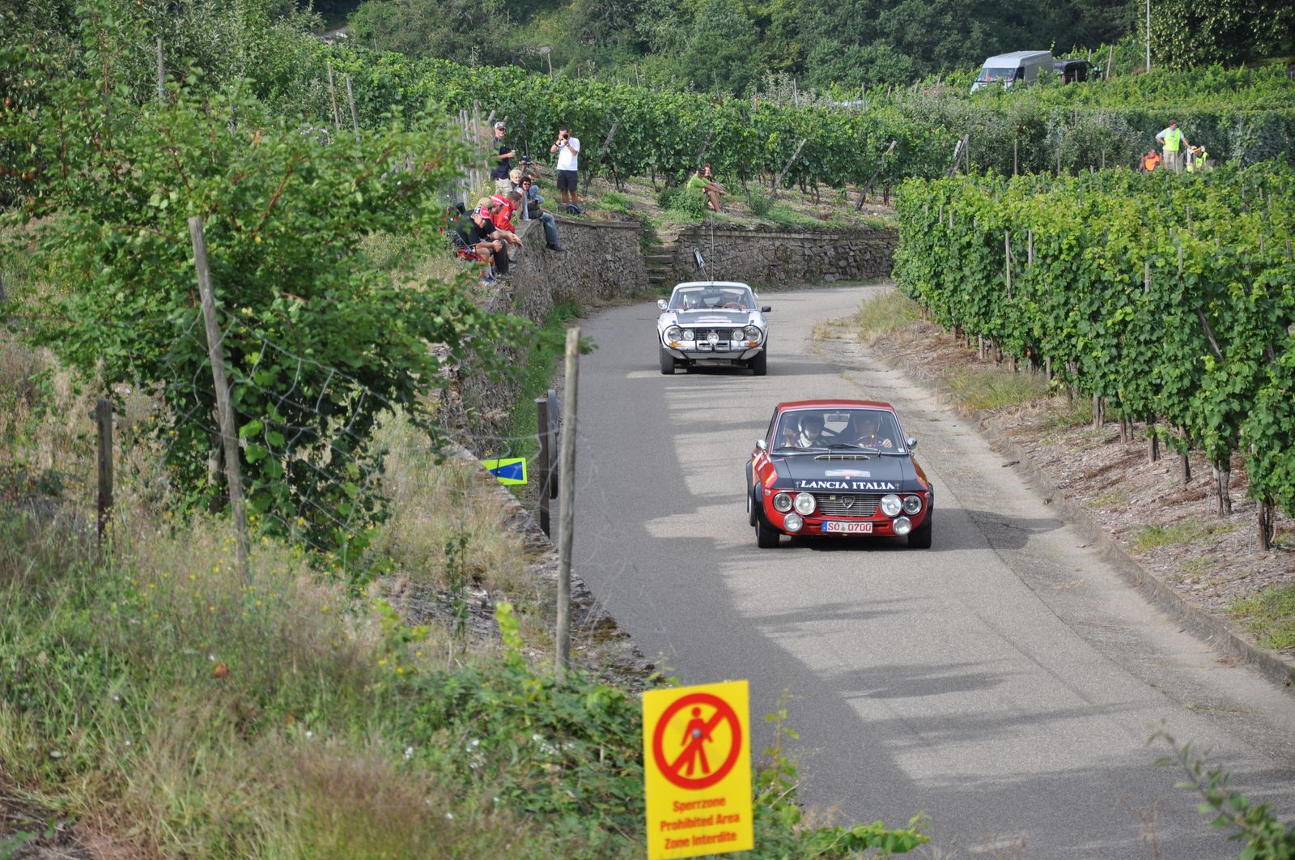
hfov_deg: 13.1
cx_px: 648
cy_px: 430
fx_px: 5658
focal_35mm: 158
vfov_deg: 8.7
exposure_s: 1/500
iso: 220
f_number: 5.6
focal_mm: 105
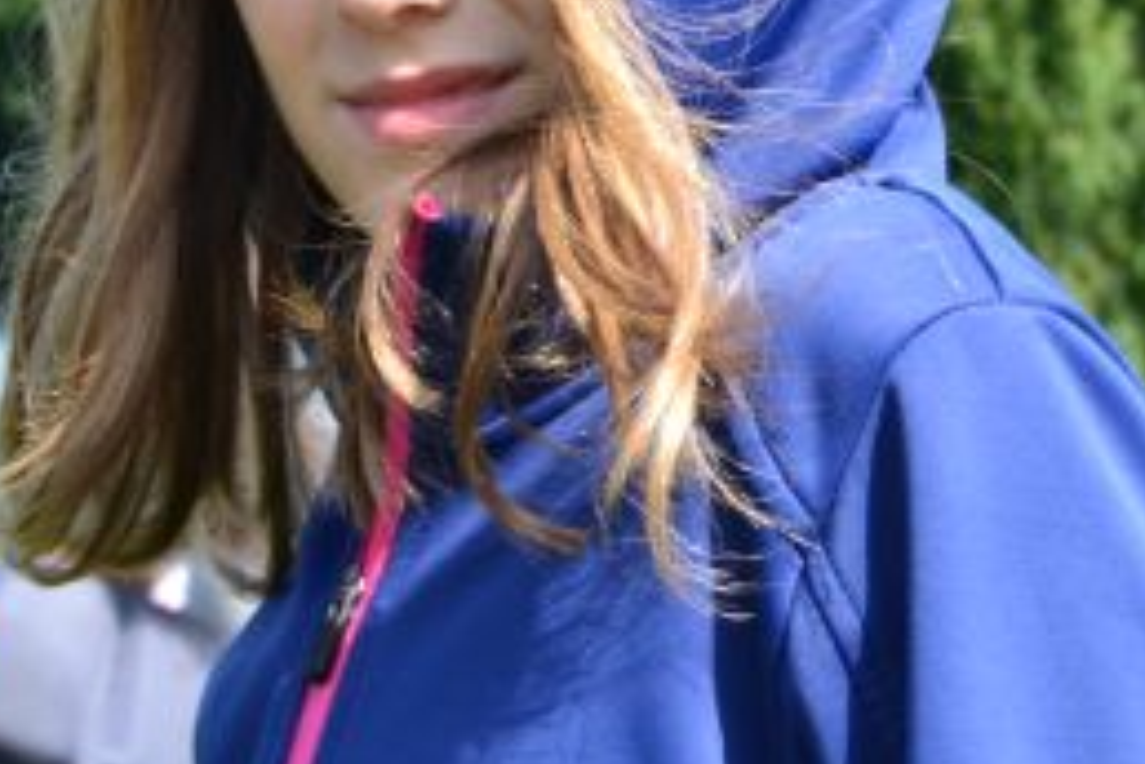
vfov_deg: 5.4
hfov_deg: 8.1
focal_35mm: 256
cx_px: 728
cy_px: -135
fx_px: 8127
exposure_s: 1/200
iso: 400
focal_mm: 55
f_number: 10
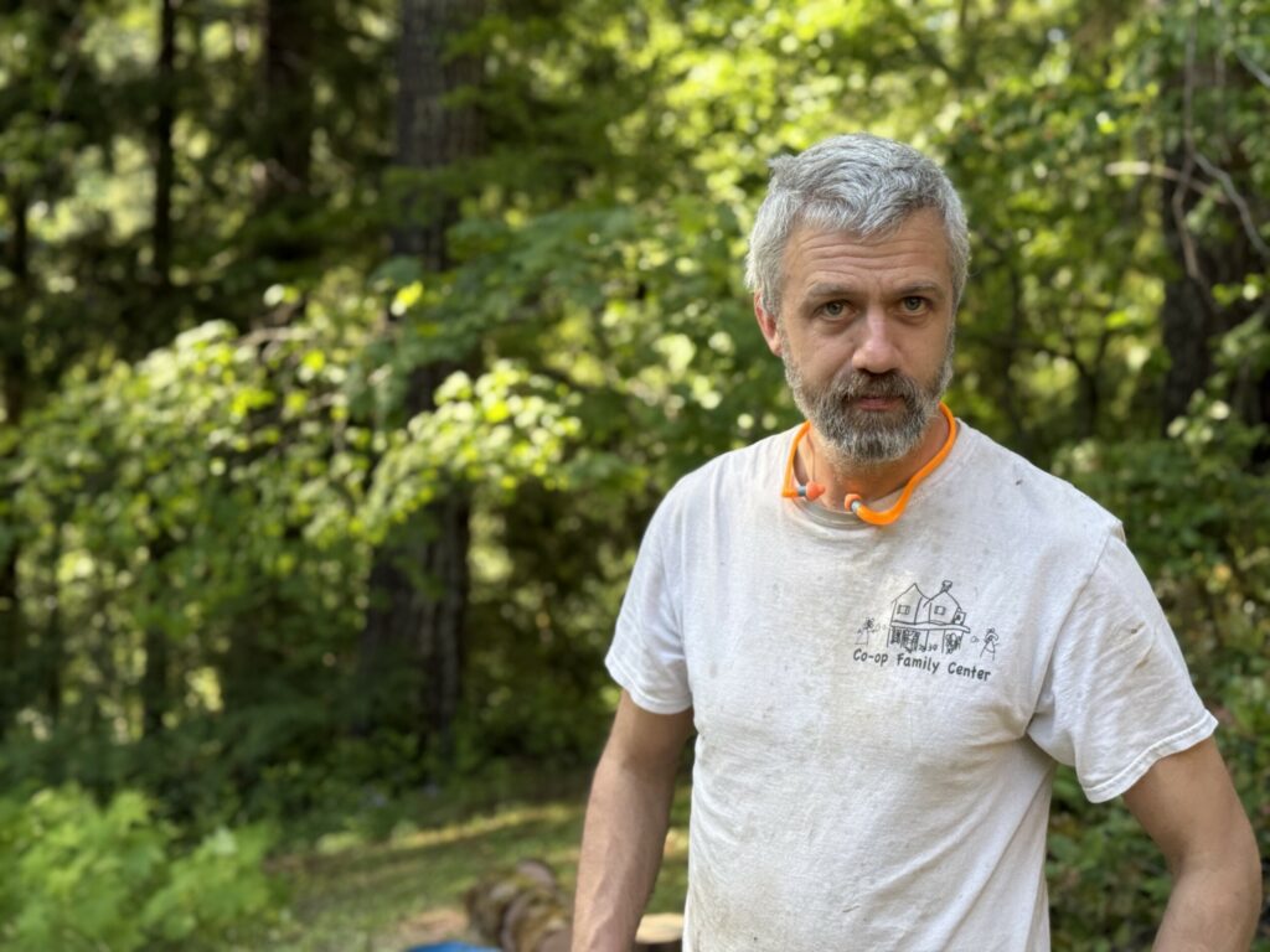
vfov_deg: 30.3
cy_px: 476
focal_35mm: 48
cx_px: 635
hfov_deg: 39.7
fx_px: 1761
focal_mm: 6.76
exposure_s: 1/235
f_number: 1.78
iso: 80
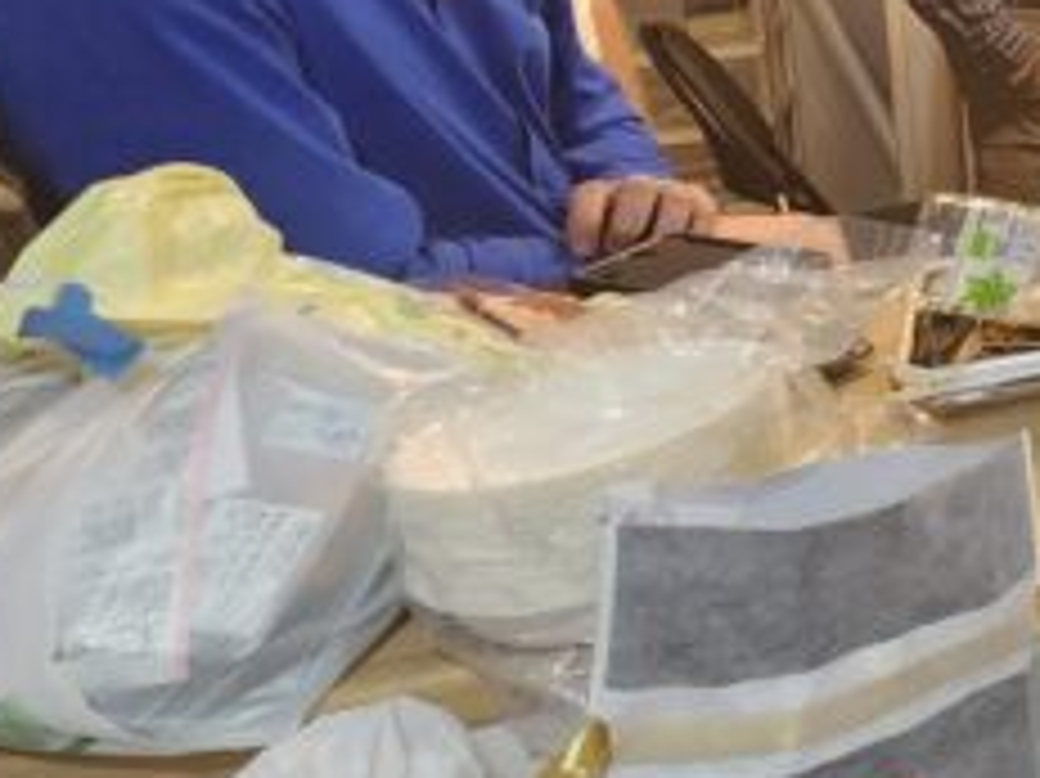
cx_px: 1666
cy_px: -130
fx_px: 1351
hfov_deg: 26.1
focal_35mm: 45
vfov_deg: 28.4
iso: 400
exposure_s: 1/50
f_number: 2.2
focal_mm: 2.2
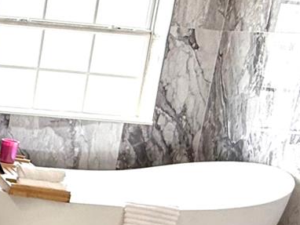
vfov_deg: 19.6
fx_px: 650
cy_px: 160
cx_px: -149
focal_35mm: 75
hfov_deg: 21.7
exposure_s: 1/136
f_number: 2.2
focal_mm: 2.22
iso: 64
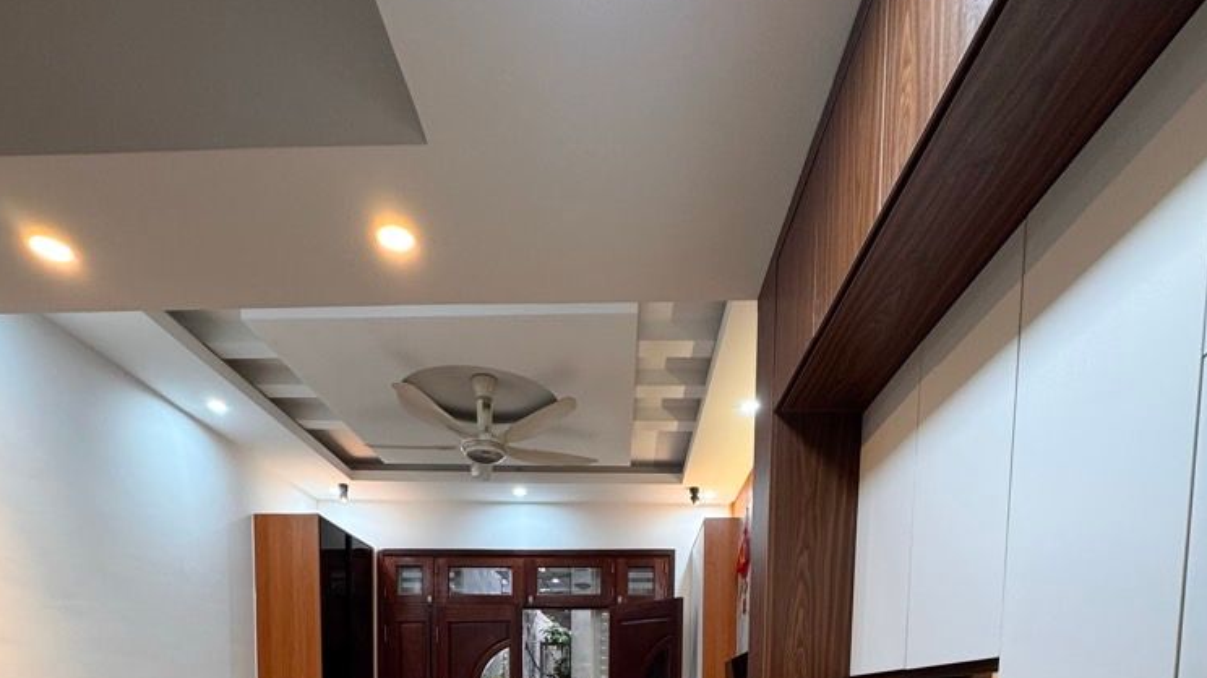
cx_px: 589
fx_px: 672
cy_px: 754
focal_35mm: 21
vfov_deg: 41.8
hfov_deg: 83.8
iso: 160
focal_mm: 2.22
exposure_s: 1/50
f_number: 2.2
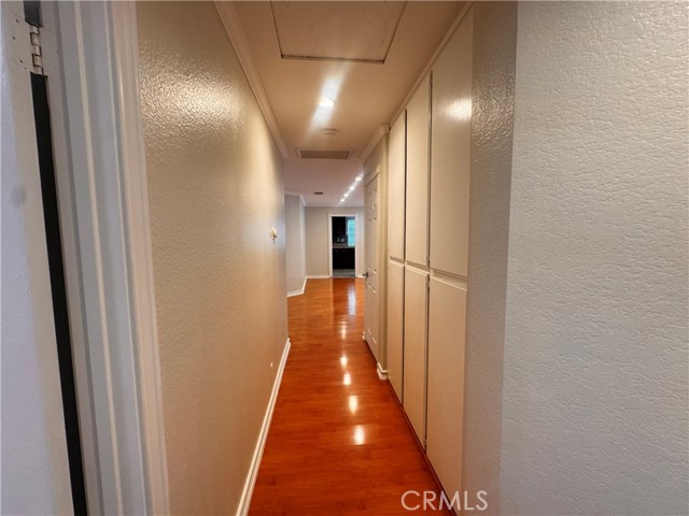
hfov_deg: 102.1
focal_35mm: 14
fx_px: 279
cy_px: 258
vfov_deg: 85.7
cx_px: 344
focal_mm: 2.22
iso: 200
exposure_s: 1/60
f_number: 2.2
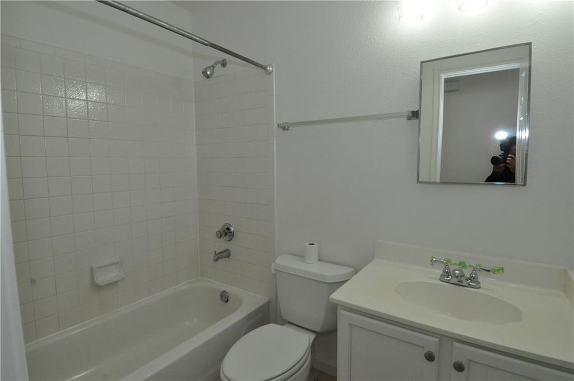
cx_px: 287
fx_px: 287
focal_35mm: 18
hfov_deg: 90.1
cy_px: 190
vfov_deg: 67.2
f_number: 11
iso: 2000
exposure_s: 1/200
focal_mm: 12
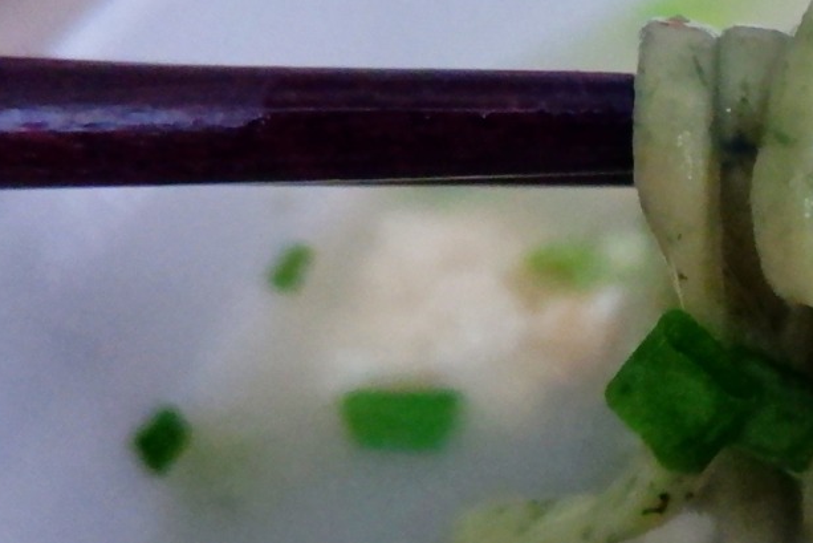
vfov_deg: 14.3
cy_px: 230
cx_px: 1219
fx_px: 2168
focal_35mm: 96
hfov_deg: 18.7
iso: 3200
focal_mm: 15
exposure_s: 1/25
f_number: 3.5
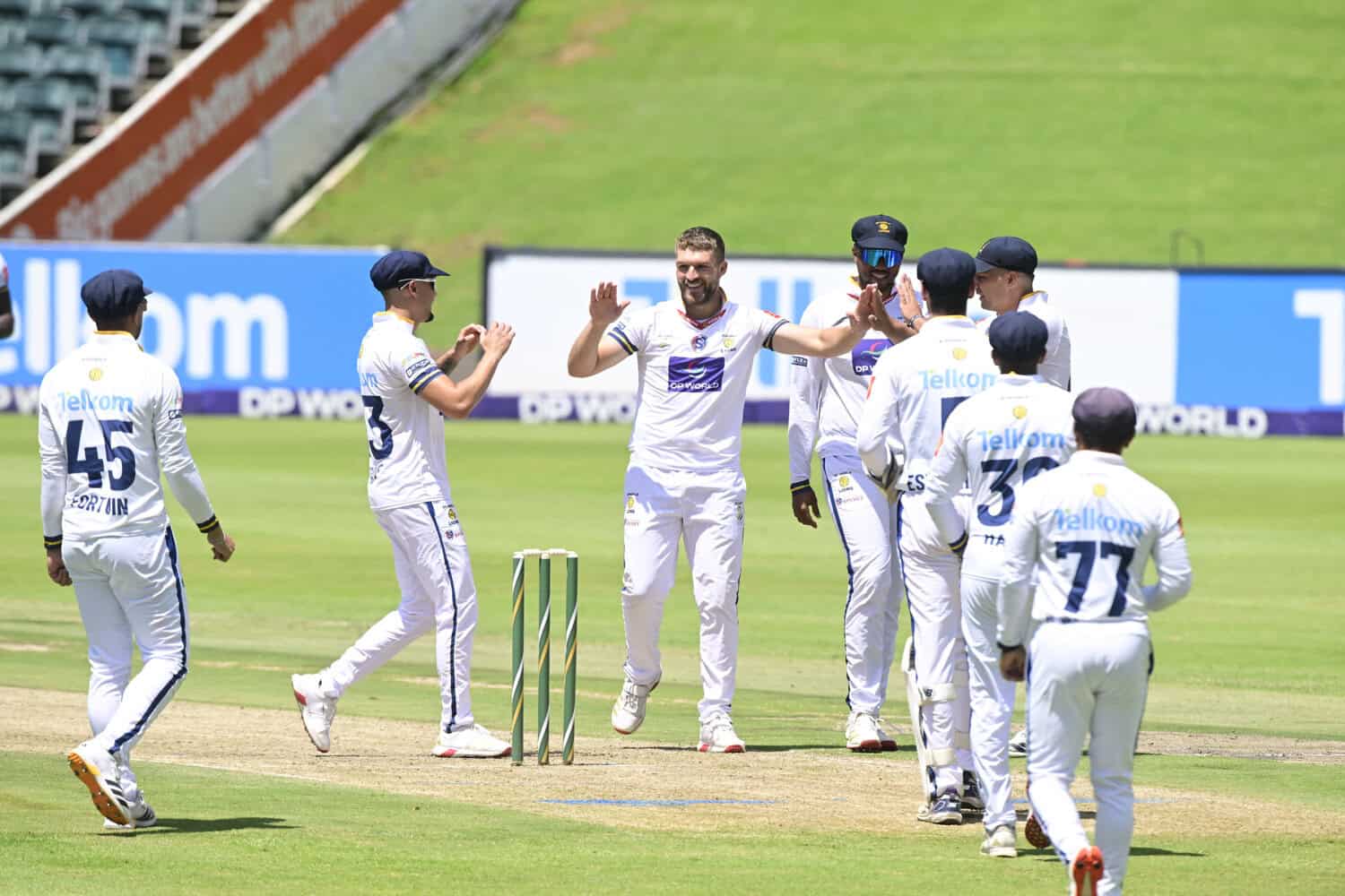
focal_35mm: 600
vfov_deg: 2.3
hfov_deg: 3.4
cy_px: 448
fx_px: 22415
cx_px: 672
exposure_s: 1/2500
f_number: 6.3
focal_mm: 600
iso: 1000
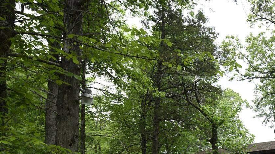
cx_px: 290
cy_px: 166
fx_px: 262
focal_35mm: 36
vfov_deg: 29.8
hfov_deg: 44.6
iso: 64
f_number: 5
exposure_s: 1/100
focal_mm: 14
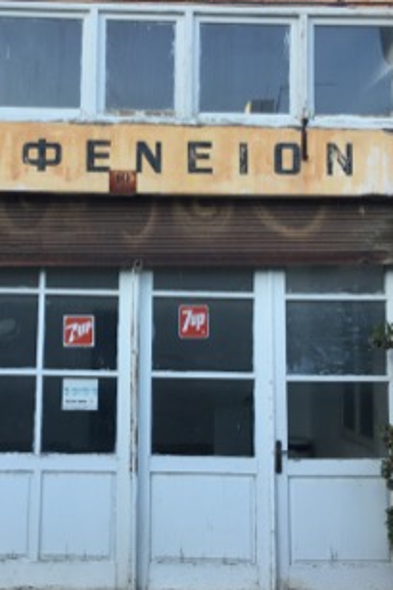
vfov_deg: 42.7
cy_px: 257
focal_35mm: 46
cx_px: 128
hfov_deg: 29.0
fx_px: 754
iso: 25
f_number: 2.2
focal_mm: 4.15
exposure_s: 1/159
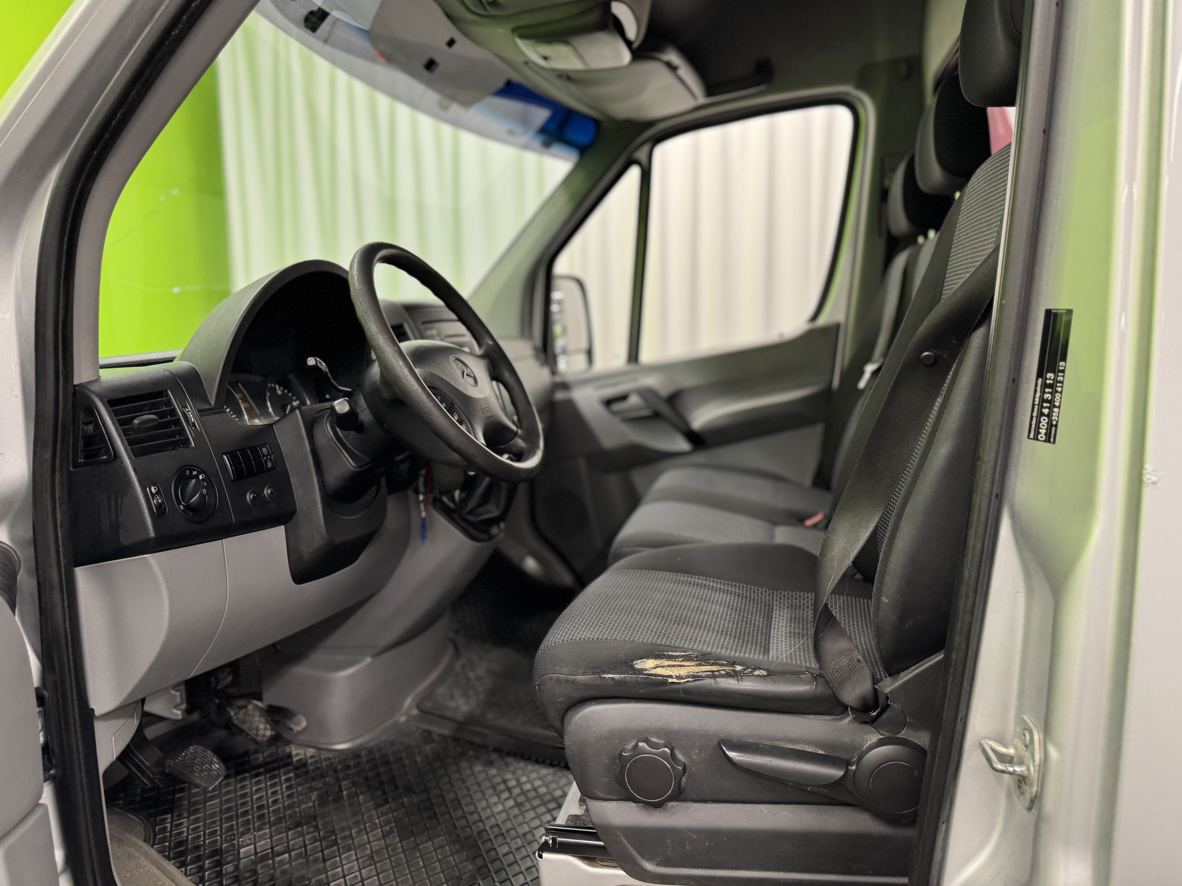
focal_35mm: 25
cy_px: 428
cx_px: 606
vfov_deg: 54.9
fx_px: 854
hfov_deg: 69.4
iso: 200
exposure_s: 1/100
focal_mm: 6.76
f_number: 1.78
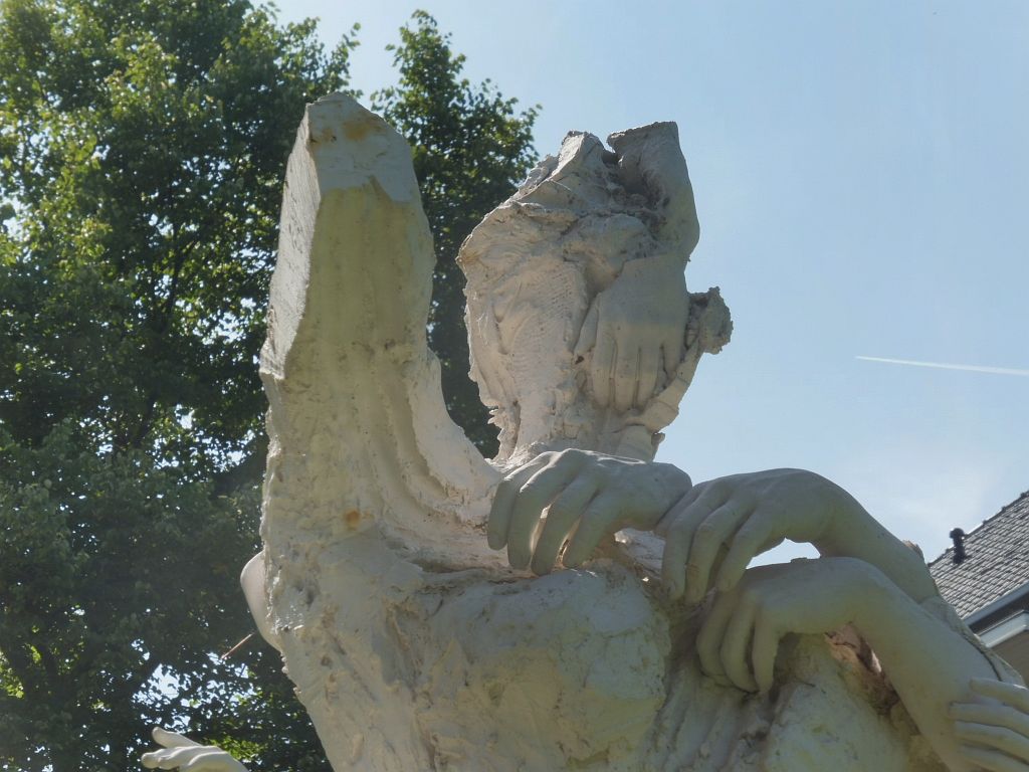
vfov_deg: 10.2
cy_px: 386
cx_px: 514
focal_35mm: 145
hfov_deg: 13.6
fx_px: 4310
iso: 100
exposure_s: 1/160
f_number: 7.1
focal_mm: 25.9
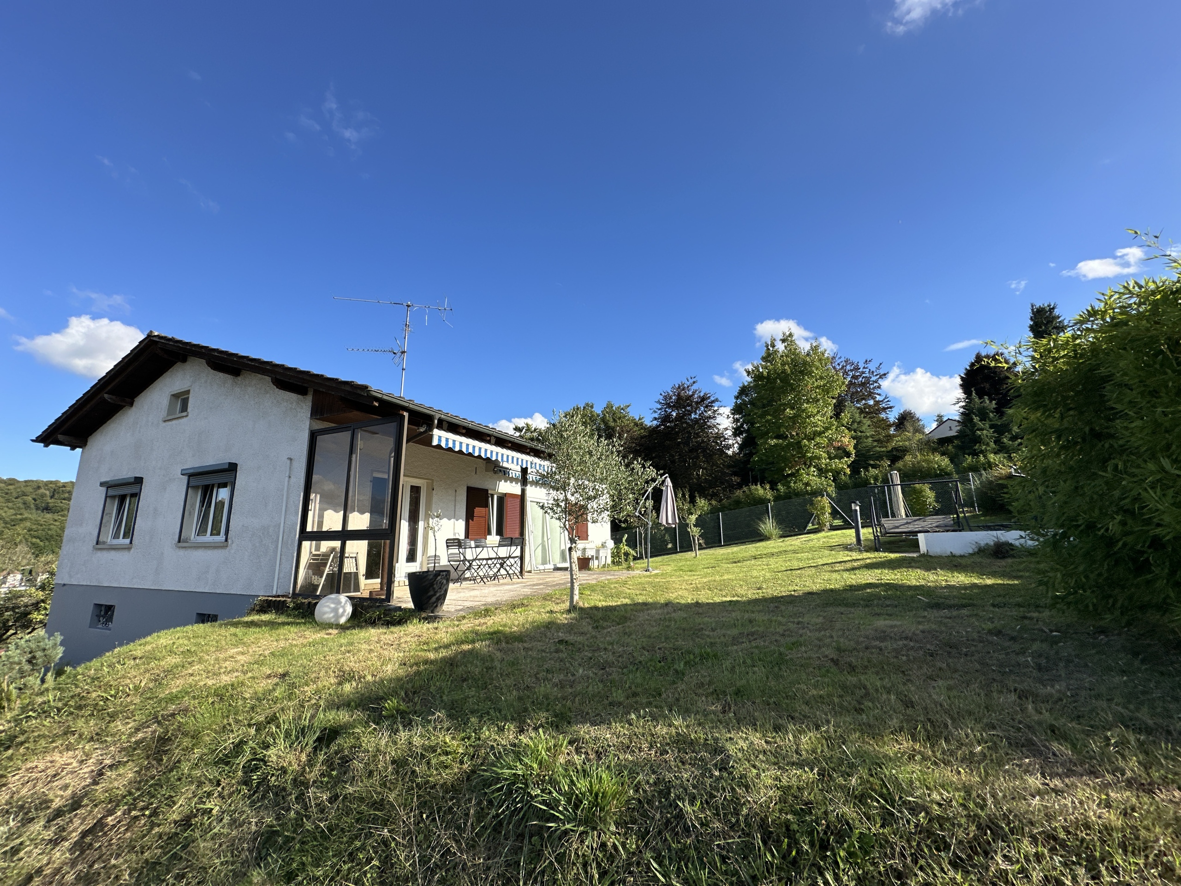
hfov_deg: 102.1
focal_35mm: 14
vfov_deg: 85.7
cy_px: 443
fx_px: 478
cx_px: 590
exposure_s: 1/1435
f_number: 2.2
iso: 50
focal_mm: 2.22
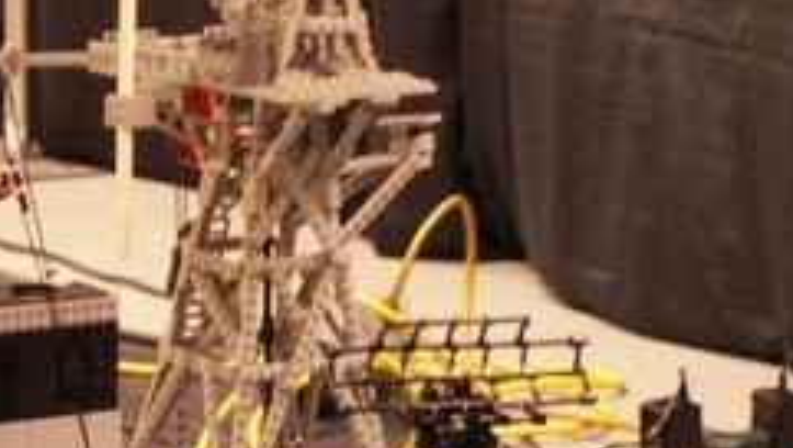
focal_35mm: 182
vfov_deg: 6.7
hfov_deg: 11.8
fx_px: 3830
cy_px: 389
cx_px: 99
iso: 160
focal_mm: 10.5
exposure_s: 1/13
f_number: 3.2
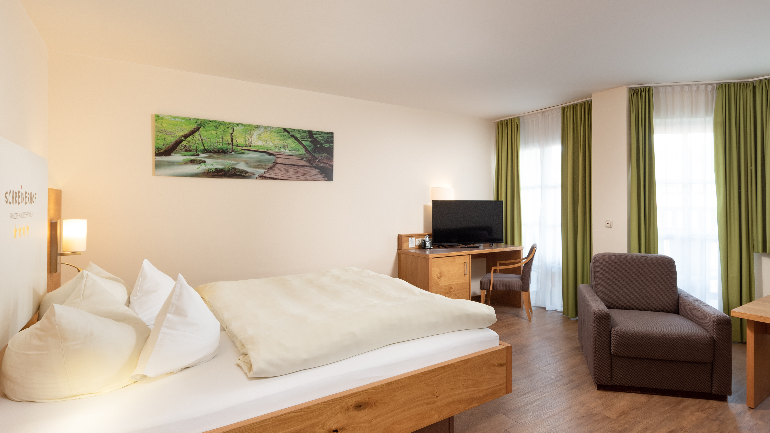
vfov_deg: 53.6
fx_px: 429
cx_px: 438
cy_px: 202
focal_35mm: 21
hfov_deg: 83.4
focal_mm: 15
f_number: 8
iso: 400
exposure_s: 1/20
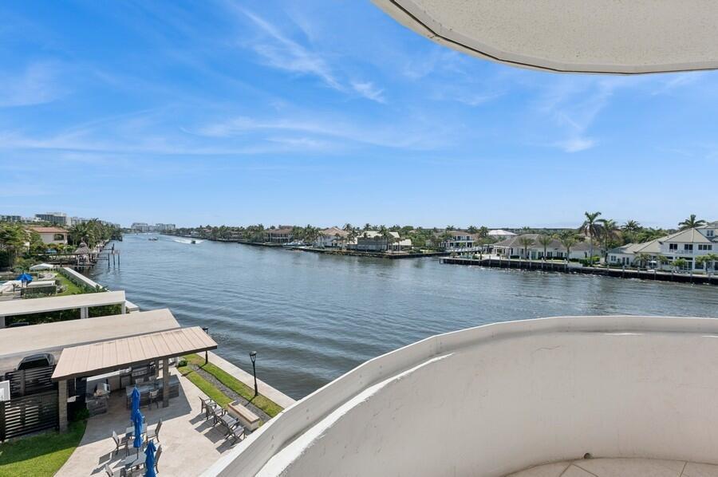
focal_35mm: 16
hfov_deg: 96.8
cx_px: 359
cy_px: 238
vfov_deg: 73.6
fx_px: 319
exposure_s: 1/640
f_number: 11
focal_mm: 16
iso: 160
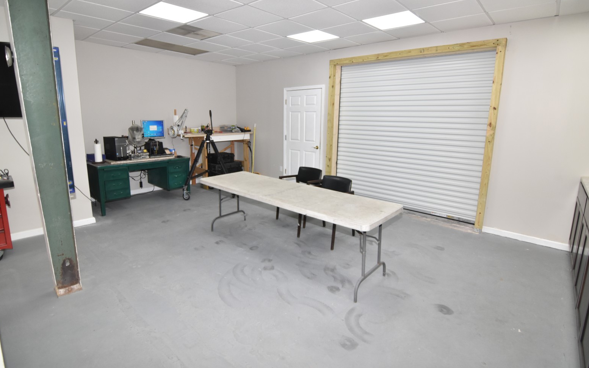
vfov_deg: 66.3
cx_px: 292
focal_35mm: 18
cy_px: 172
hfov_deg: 92.6
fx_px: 281
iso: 800
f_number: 7.1
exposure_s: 1/80
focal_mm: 11
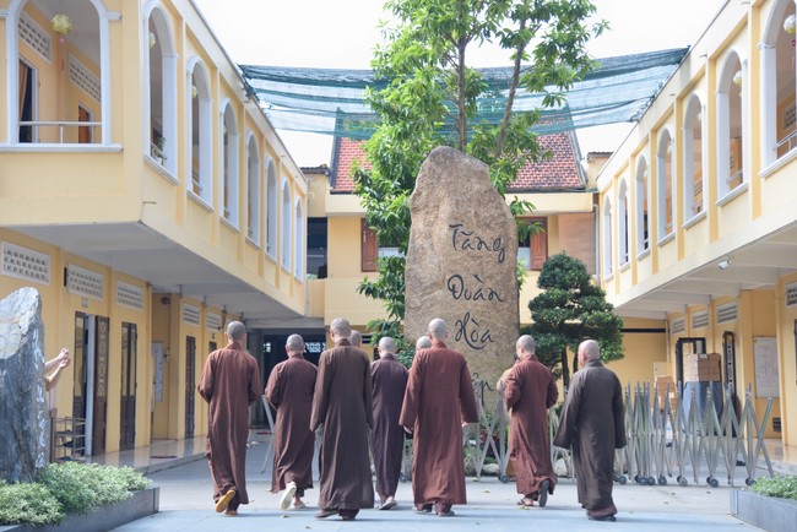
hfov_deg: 30.9
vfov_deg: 20.9
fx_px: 1440
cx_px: 398
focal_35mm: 65
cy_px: 266
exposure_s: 1/200
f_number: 4
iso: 100
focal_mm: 65
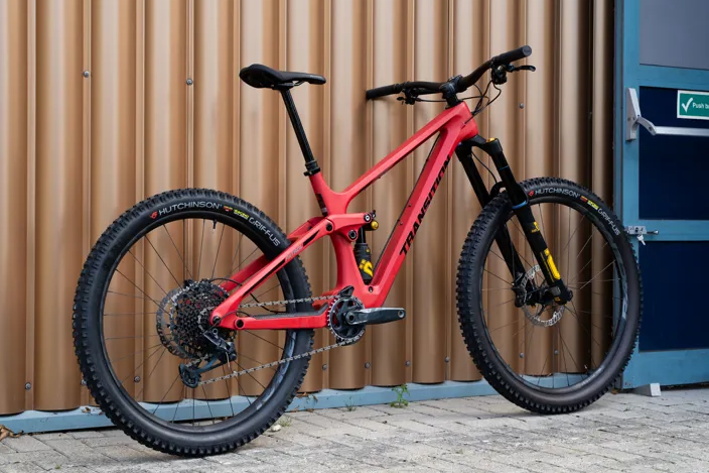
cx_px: 354
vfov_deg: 20.3
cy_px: 229
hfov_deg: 30.1
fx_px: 1319
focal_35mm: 67
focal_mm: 59
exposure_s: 1/1000
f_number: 5
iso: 800
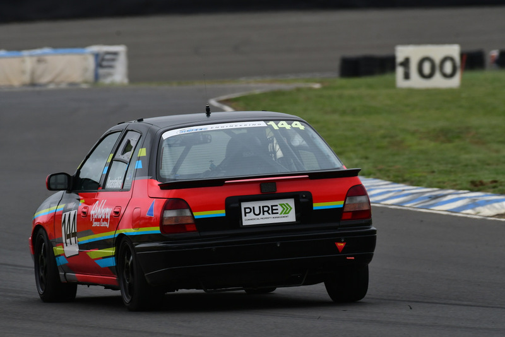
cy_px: 168
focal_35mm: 720
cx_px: 252
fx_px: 10103
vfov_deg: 1.9
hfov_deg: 2.9
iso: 320
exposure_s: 1/640
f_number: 10
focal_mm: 480
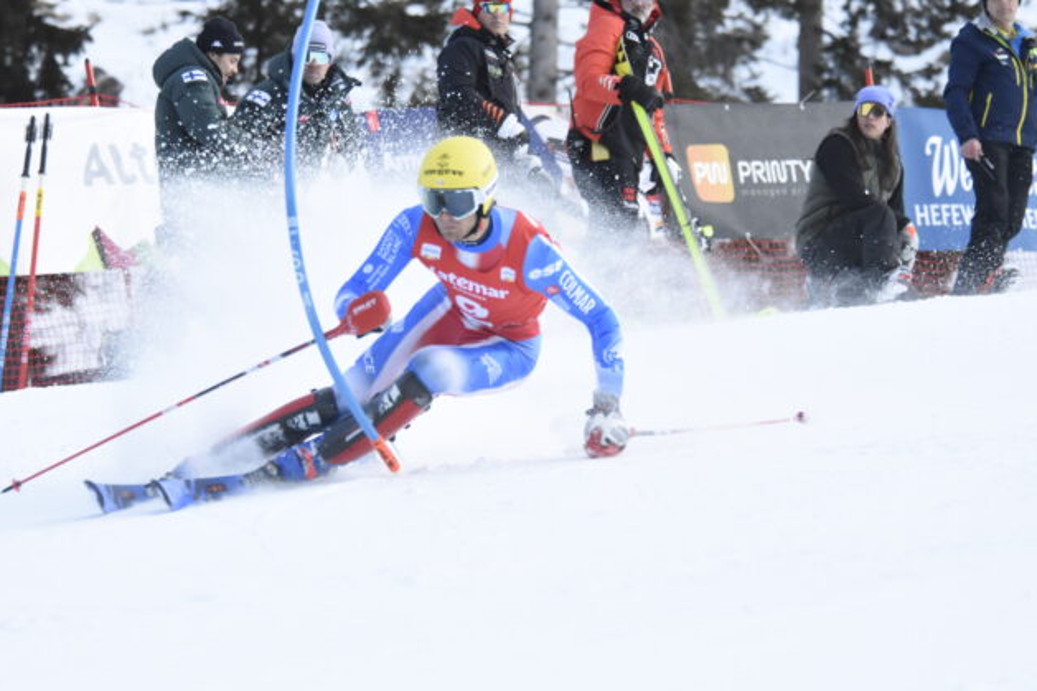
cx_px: 490
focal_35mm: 332
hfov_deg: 6.2
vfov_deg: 4.1
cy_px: 325
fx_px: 9560
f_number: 5.6
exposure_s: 1/2500
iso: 2000
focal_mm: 200
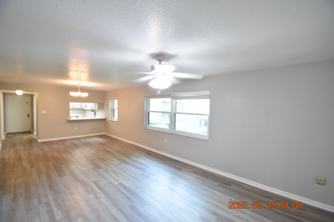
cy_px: 111
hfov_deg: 100.4
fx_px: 139
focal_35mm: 15
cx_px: 167
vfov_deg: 77.3
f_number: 3.5
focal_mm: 10
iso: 800
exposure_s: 1/45
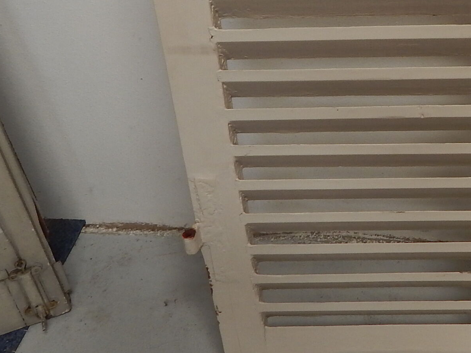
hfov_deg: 29.6
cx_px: 489
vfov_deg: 23.8
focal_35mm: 60
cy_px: 43
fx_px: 816
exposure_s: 1/40
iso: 125
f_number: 3
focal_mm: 4
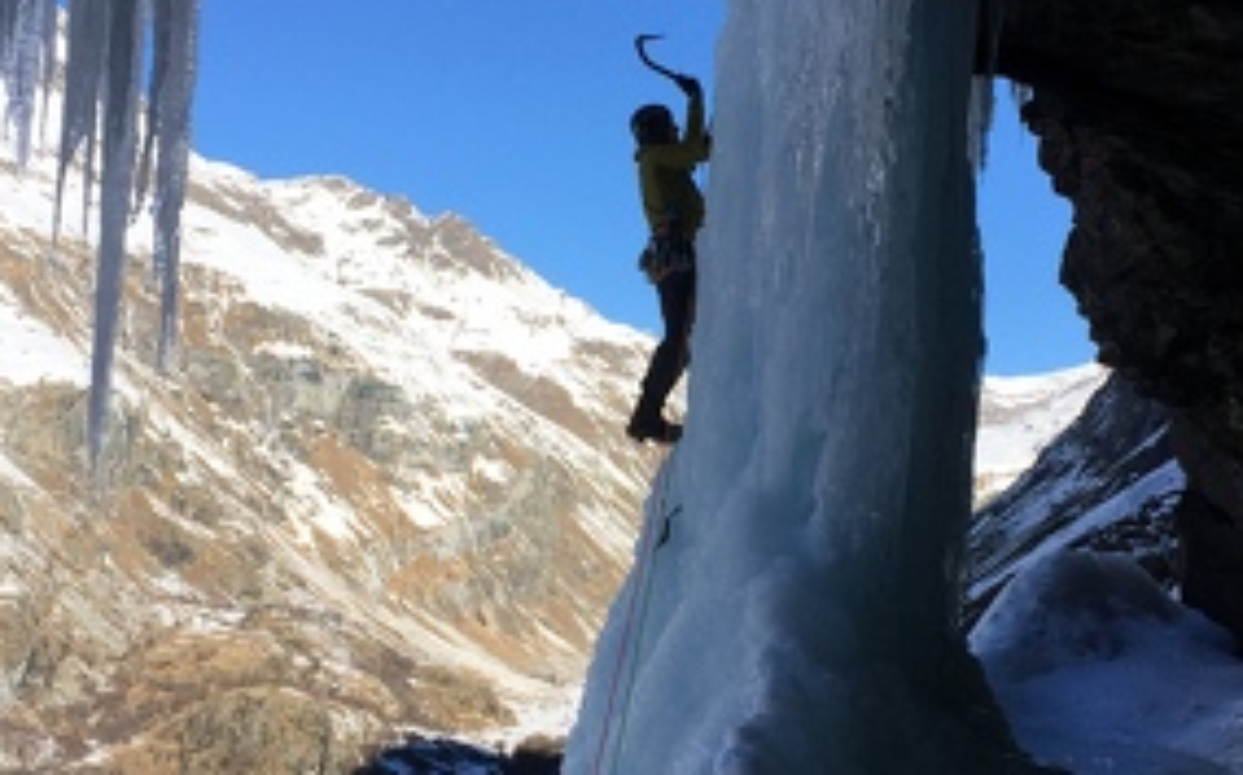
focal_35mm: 52
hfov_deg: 38.9
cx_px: 635
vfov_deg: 24.8
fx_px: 1760
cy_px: 429
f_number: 2.2
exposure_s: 1/2198
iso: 32
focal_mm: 4.15
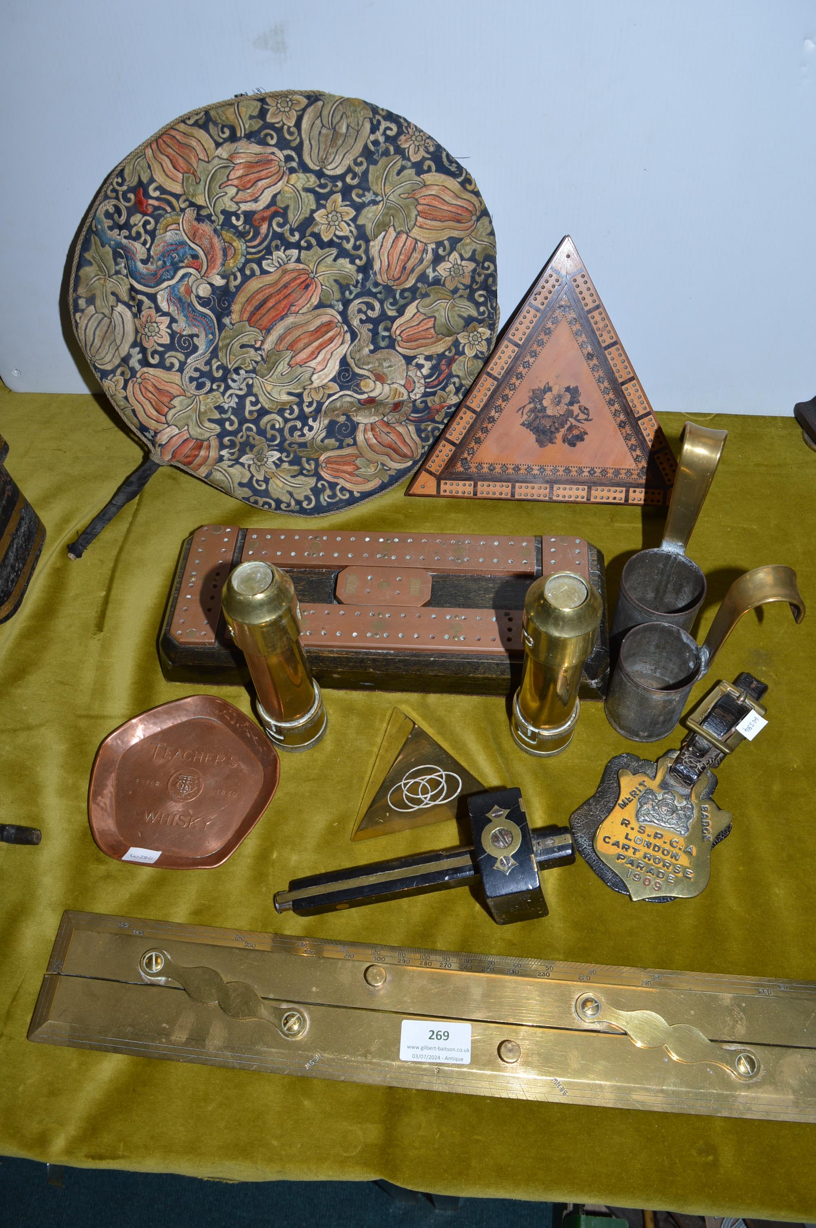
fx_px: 920
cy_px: 614
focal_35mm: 27
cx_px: 408
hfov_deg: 47.8
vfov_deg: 67.4
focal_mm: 18
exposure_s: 1/60
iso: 100
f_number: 8
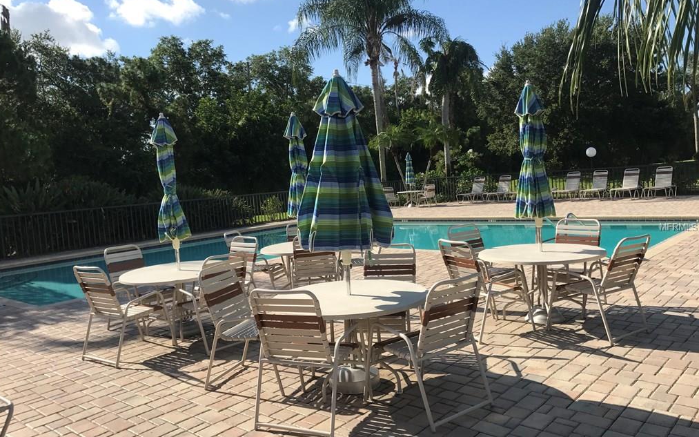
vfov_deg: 41.8
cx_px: 348
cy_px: 227
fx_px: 571
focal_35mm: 30
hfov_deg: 62.9
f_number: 1.8
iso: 20
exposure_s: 1/2227
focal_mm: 3.99
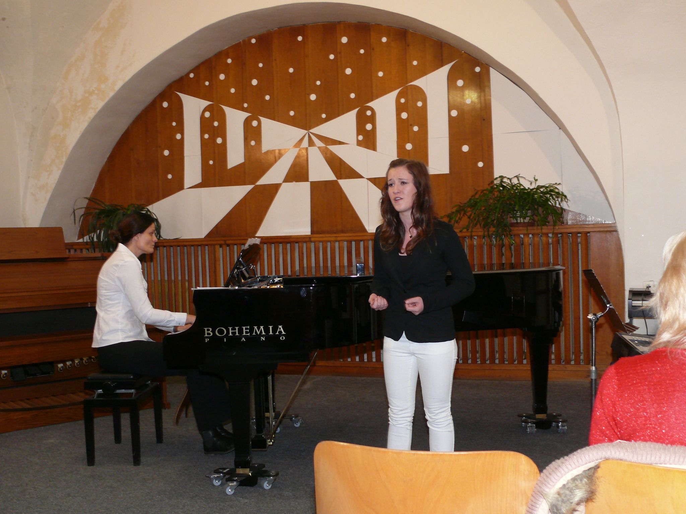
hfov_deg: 44.8
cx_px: 343
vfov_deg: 34.3
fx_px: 832
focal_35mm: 42
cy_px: 257
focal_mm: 8.4
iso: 200
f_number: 2.8
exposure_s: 1/30
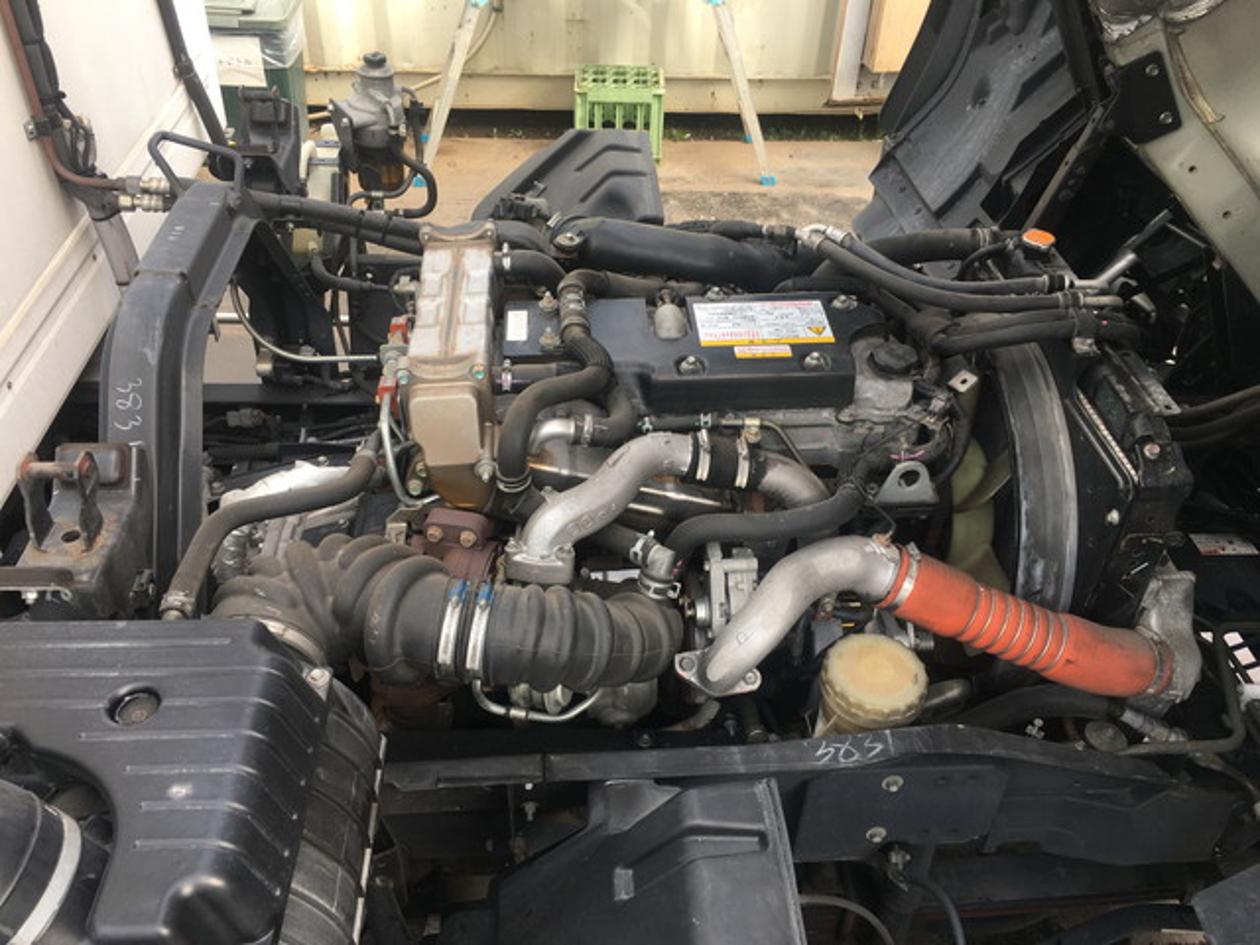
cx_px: 630
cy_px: 472
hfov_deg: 61.7
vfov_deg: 48.2
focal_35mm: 29
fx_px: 1056
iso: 25
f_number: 2.2
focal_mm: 4.15
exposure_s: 1/120
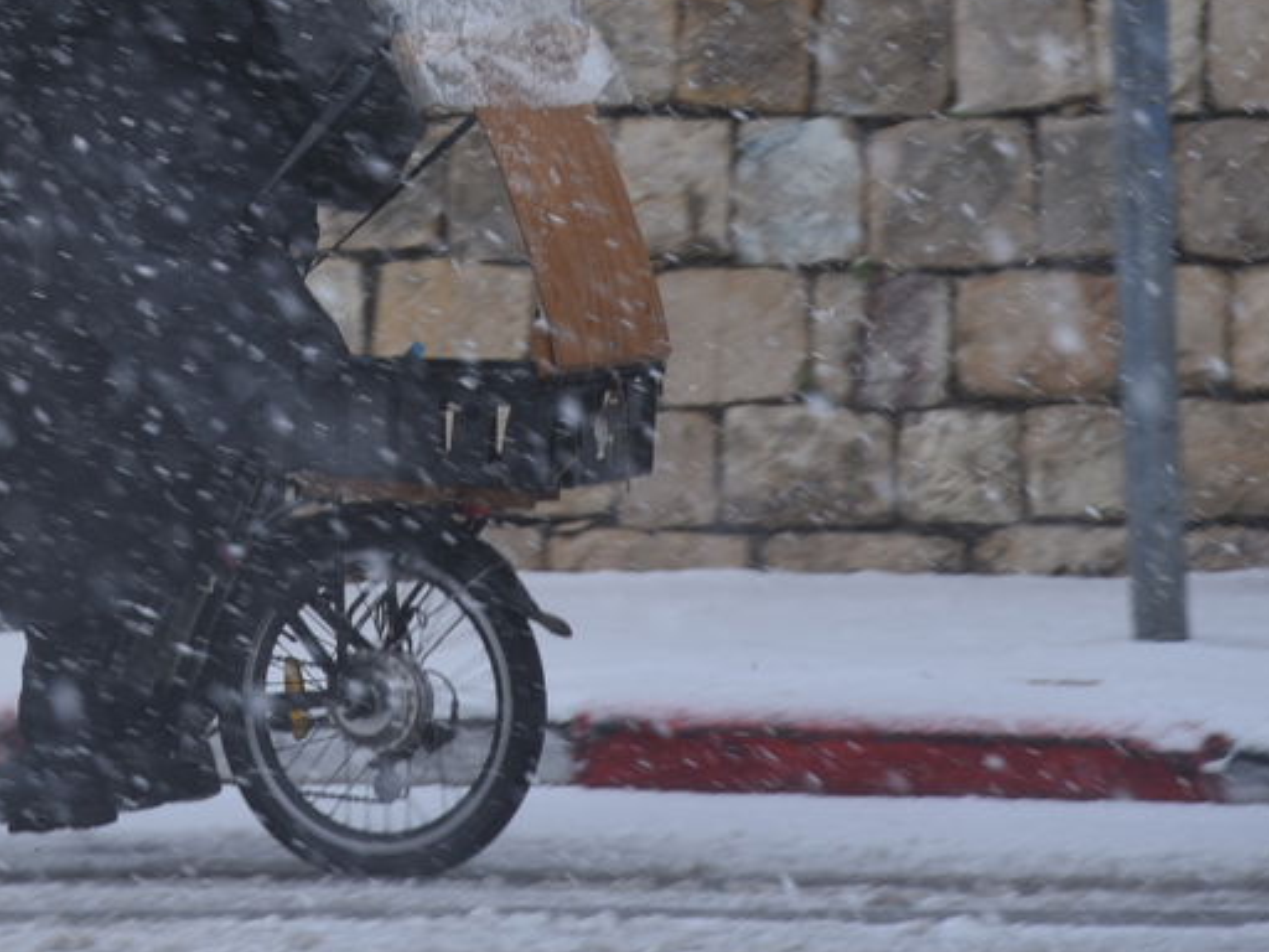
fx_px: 10118
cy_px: -187
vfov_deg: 5.4
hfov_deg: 7.1
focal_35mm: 276
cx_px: 5
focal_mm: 105
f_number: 4
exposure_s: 1/160
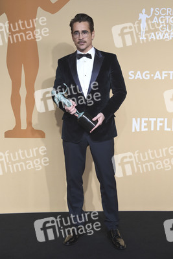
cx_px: 86
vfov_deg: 32.4
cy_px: 130
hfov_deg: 21.9
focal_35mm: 62
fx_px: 446
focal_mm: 62
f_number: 6.3
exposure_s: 1/250
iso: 2000
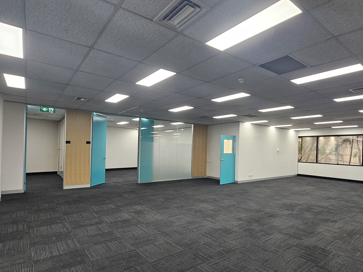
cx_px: 245
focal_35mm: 19
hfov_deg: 81.5
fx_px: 199
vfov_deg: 68.6
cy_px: 148
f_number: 2.2
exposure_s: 1/50
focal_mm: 2.2
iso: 100
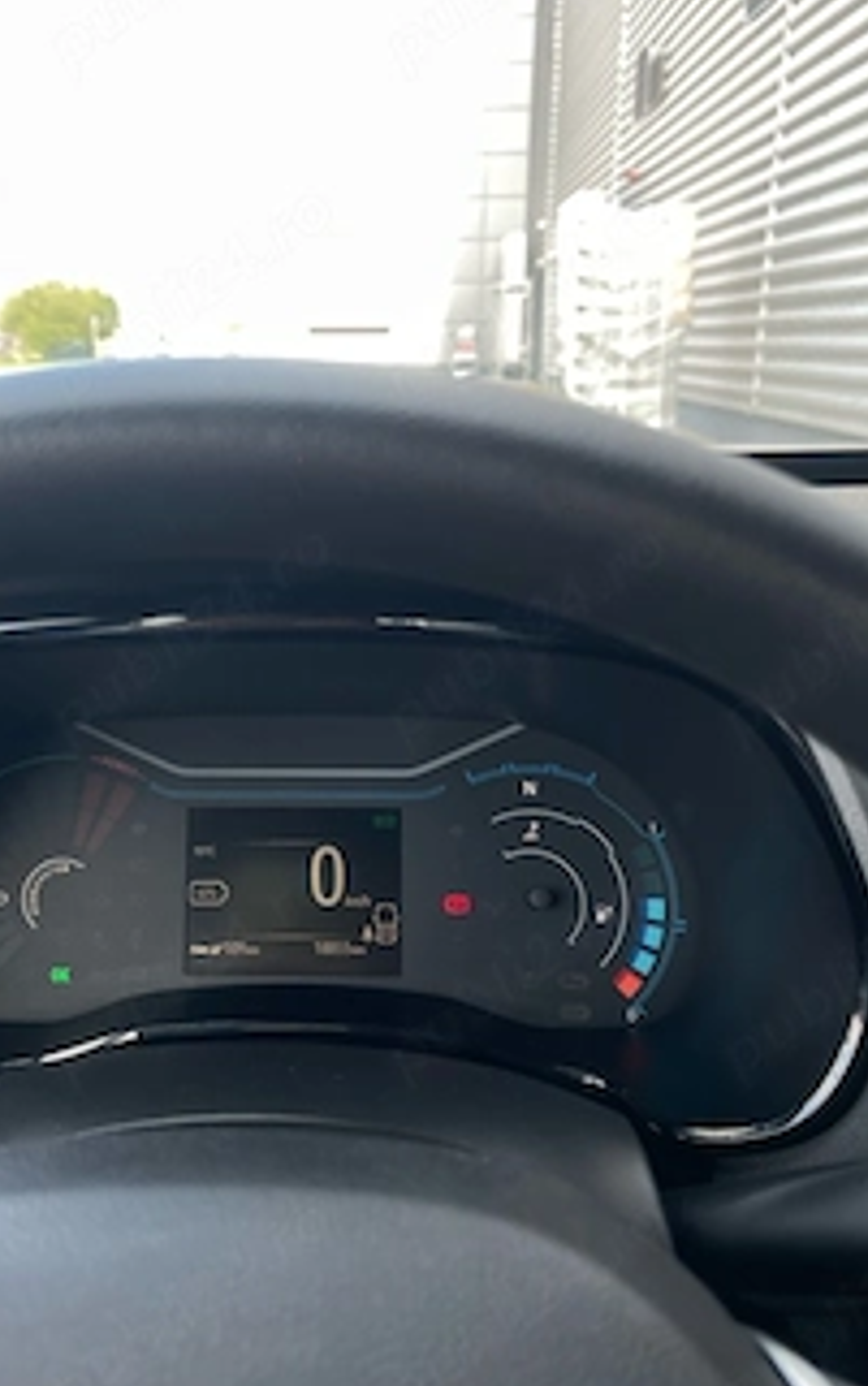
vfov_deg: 58.1
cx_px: 276
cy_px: 687
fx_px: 1247
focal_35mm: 33
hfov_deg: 37.9
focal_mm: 5.1
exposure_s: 1/121
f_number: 1.6
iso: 64
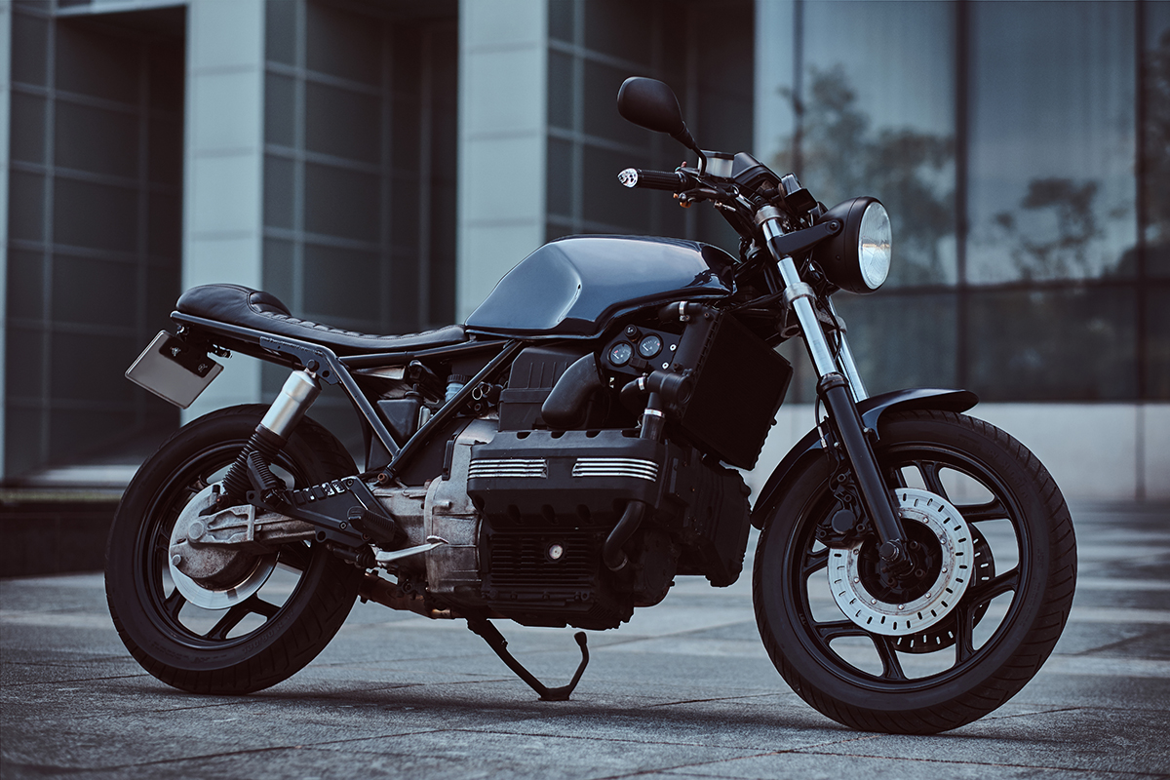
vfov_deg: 16.3
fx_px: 2730
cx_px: 585
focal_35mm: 84
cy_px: 390
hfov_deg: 24.2
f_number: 2
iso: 250
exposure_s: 1/2000
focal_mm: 56
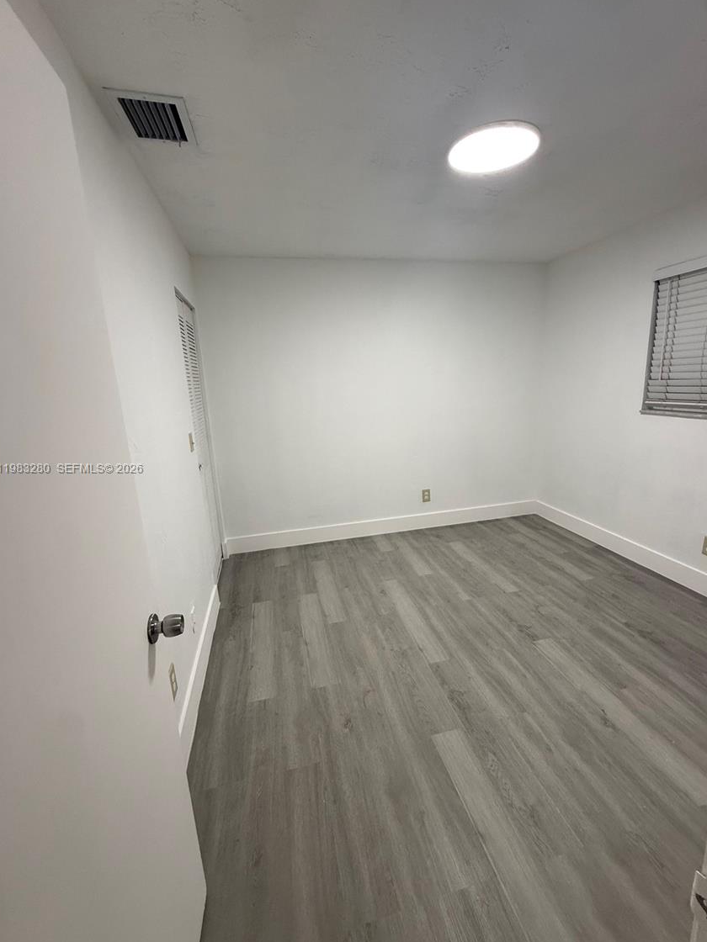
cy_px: 469
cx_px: 365
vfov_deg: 98.2
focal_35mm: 15
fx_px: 408
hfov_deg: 81.7
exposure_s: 1/120
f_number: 2.2
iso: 200
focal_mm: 2.22
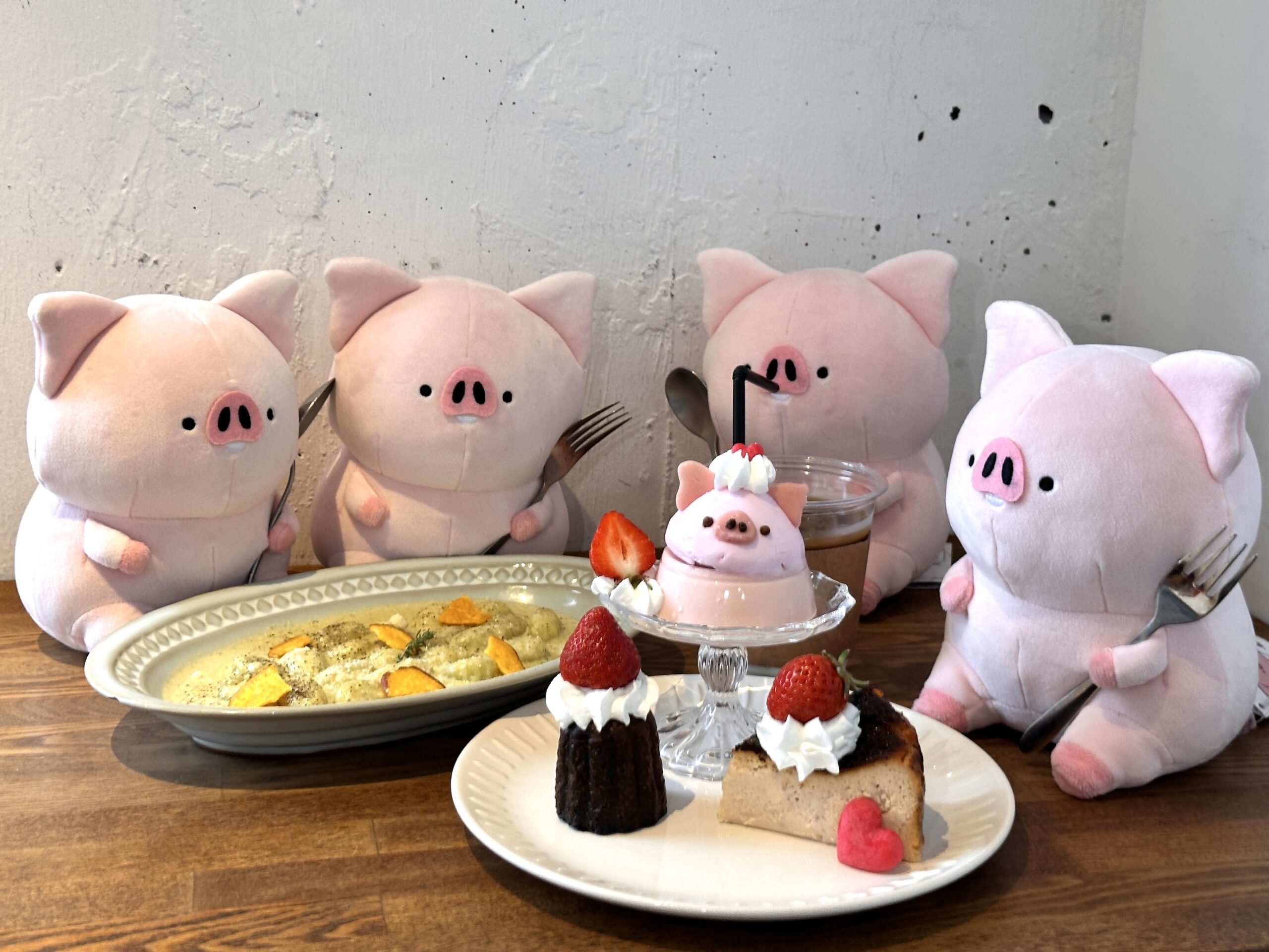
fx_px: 1760
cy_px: 476
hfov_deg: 39.7
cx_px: 634
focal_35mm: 48
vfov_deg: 30.3
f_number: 1.78
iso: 80
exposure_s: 1/50
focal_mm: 6.86
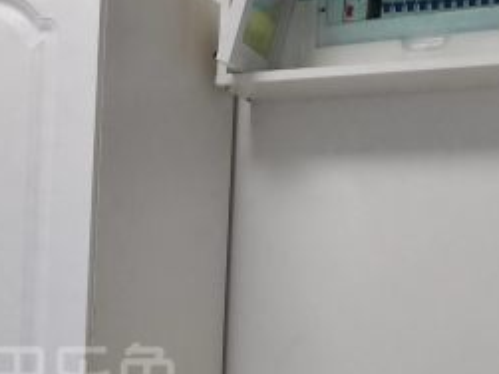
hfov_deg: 22.1
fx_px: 1239
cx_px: 20
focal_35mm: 86
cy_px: 354
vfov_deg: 16.9
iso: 125
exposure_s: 1/33.3
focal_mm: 3.69
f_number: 1.8
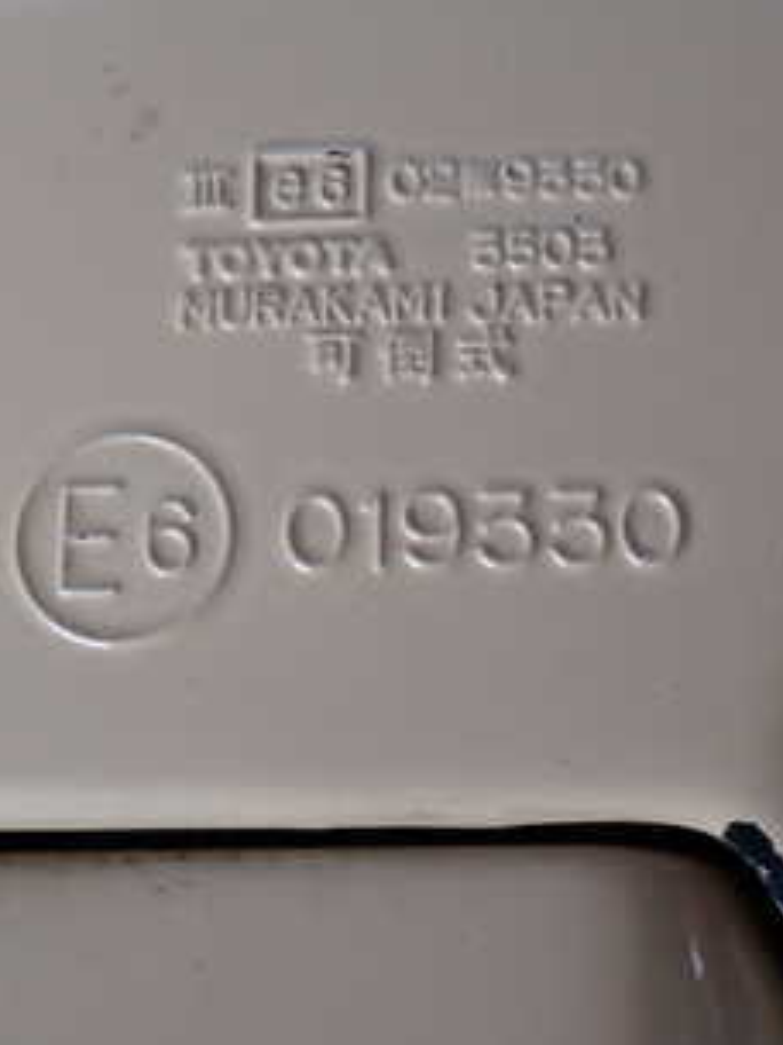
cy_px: 598
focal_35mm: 75
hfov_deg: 19.6
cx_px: 309
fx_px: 2262
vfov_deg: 26.0
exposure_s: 1/80
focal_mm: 6.83
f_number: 2.7
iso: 200
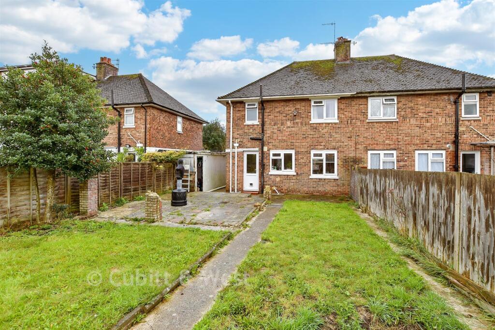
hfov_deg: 96.7
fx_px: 220
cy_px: 165
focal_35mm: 16
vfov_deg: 73.8
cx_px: 248
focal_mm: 11
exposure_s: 1/80
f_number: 8
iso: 200
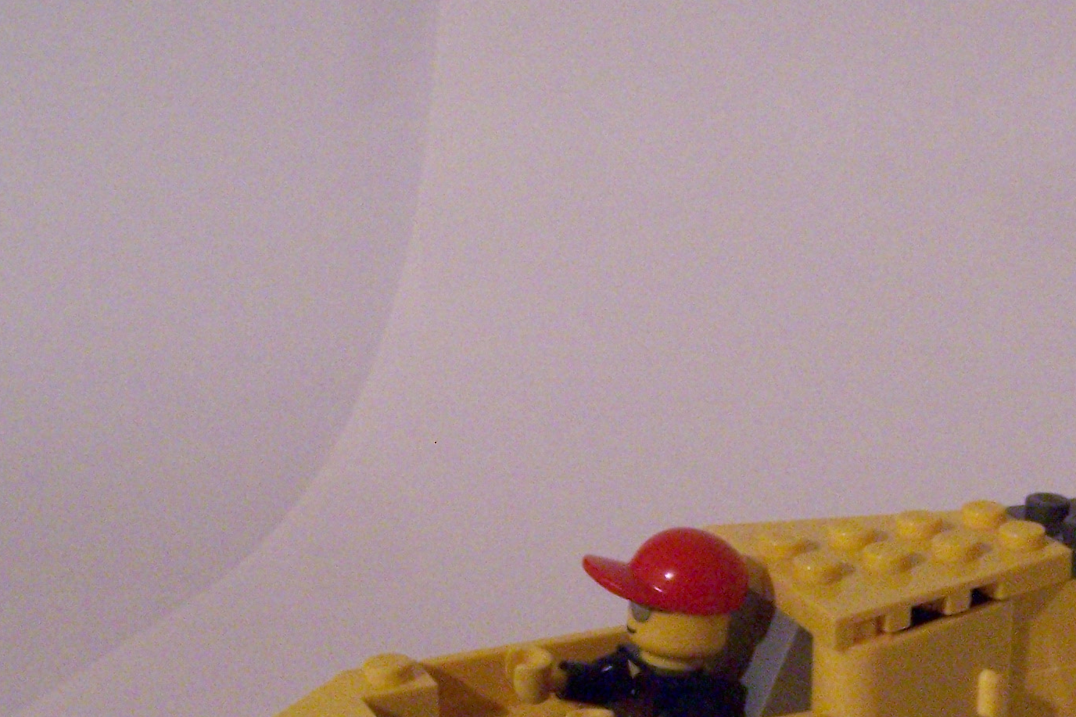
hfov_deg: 26.7
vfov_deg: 18.0
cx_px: 897
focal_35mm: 74
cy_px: 712
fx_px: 2211
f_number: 7.1
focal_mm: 6.3
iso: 400
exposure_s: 1/4
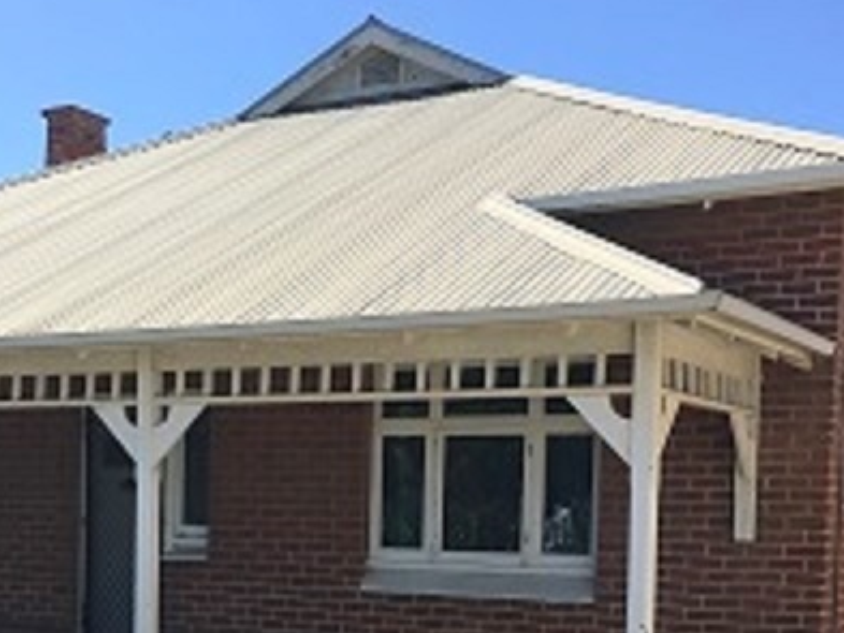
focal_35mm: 59
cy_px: 612
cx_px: 296
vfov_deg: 23.9
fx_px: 1439
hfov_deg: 32.5
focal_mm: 4.15
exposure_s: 1/1570
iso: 25
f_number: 2.2
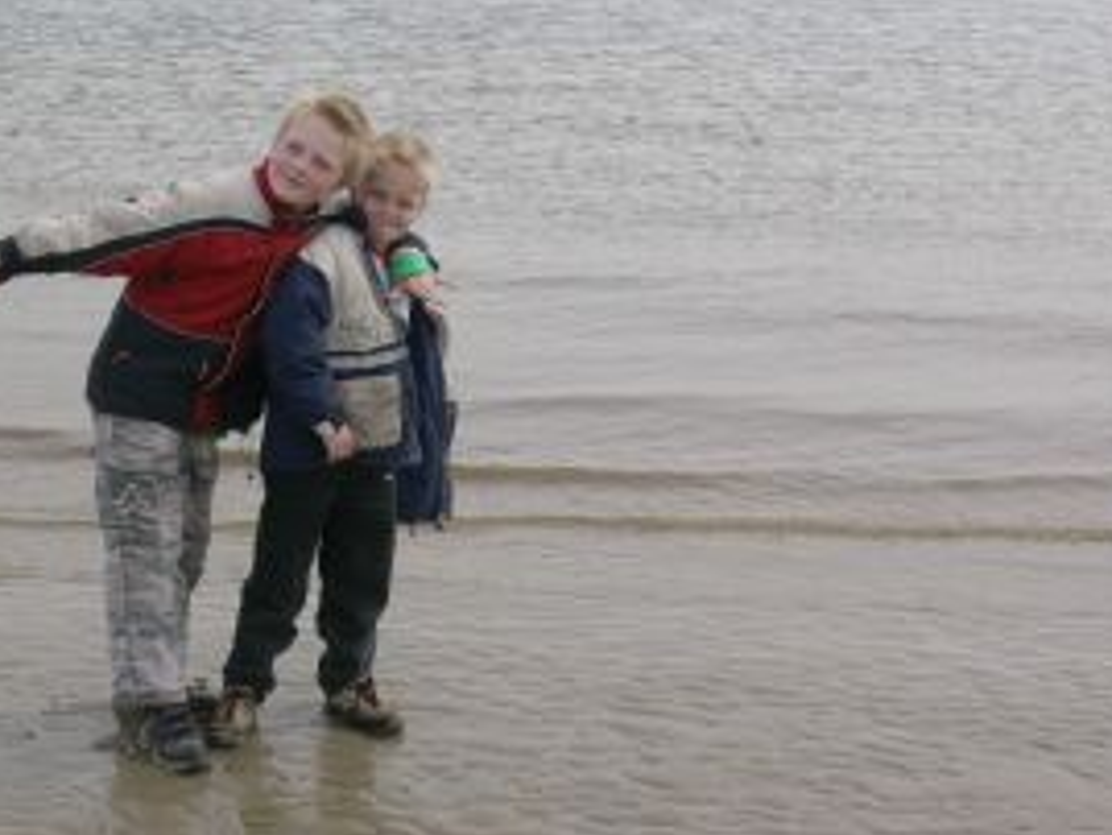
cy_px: 331
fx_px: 2121
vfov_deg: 22.2
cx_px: 529
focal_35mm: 66
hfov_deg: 29.4
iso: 70
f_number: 5.8
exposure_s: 1/313
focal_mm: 6.7
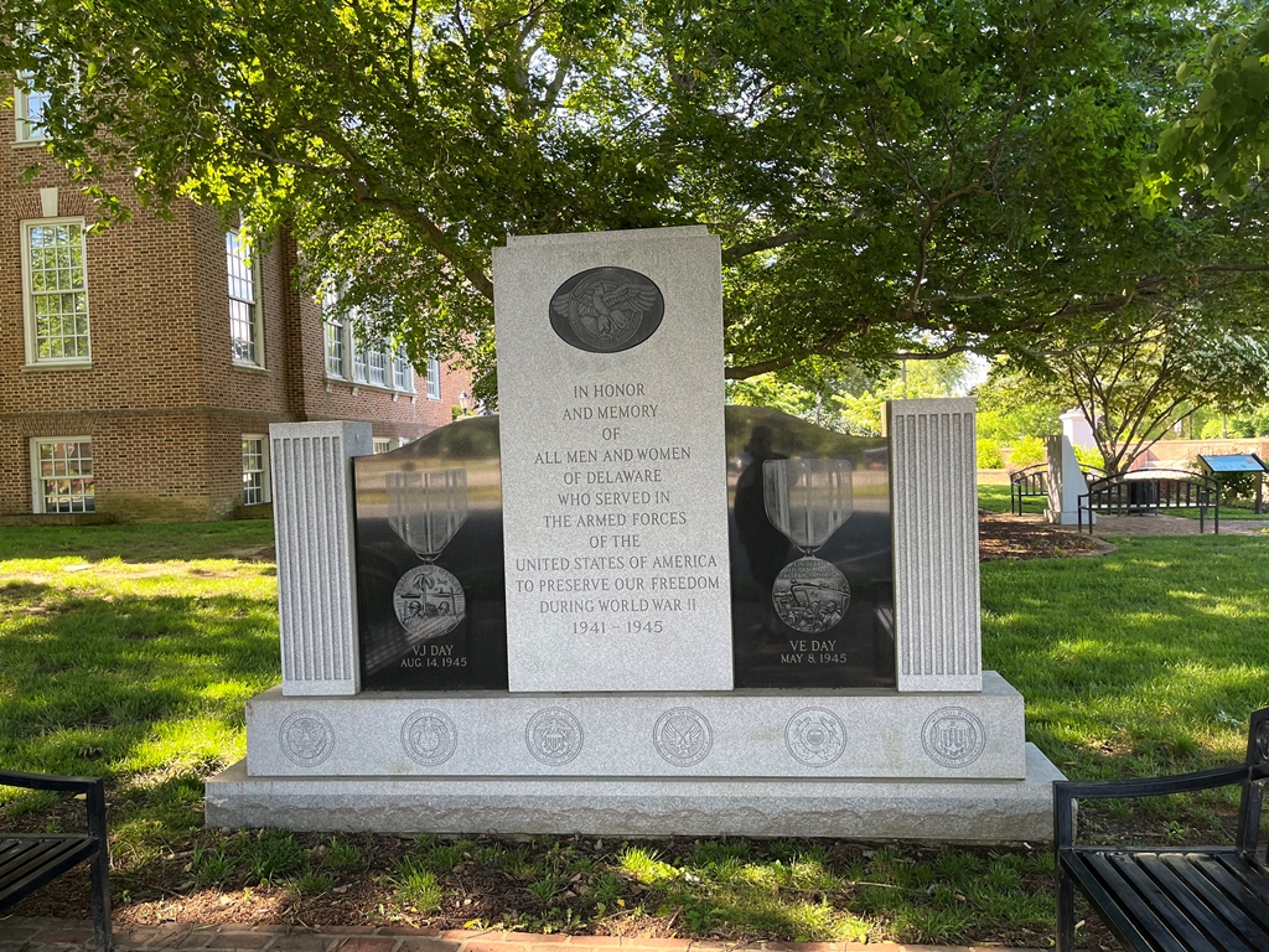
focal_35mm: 26
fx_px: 953
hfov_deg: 67.3
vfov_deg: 53.1
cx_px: 634
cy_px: 476
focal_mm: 5.1
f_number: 1.6
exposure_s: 1/161
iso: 50
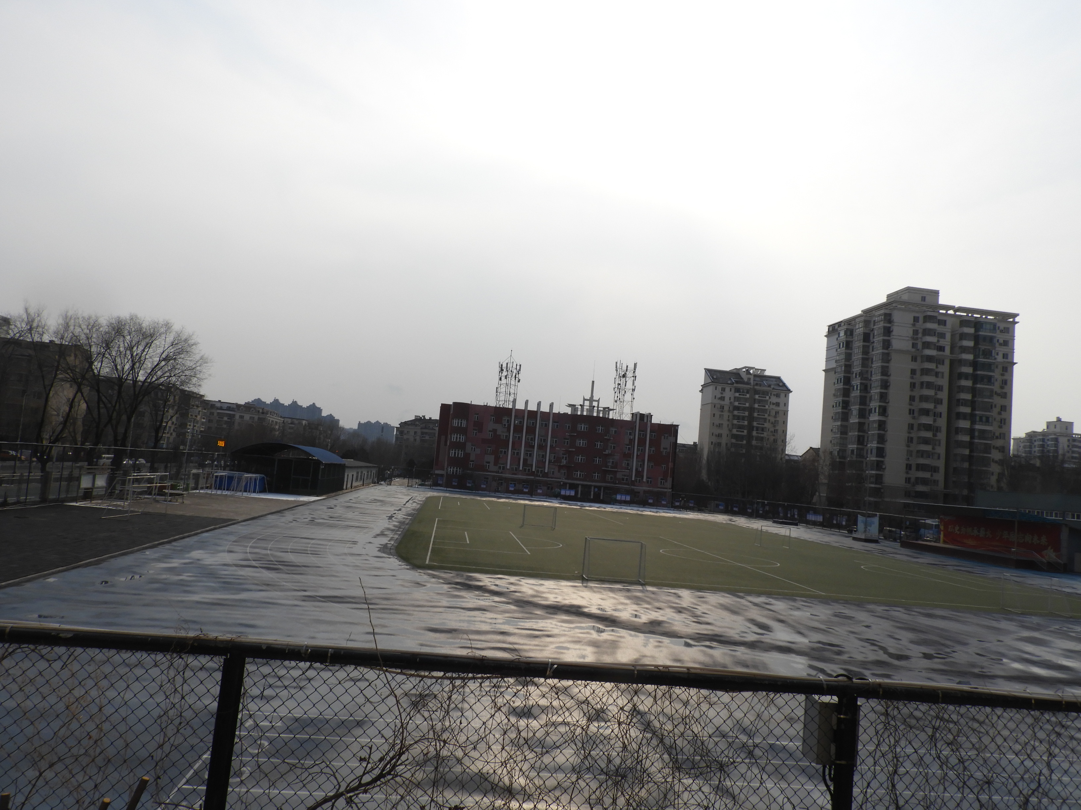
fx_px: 749
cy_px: 405
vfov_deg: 56.8
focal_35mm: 24
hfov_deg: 71.6
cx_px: 540
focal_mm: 4.3
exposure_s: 1/2000
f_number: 4.2
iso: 100
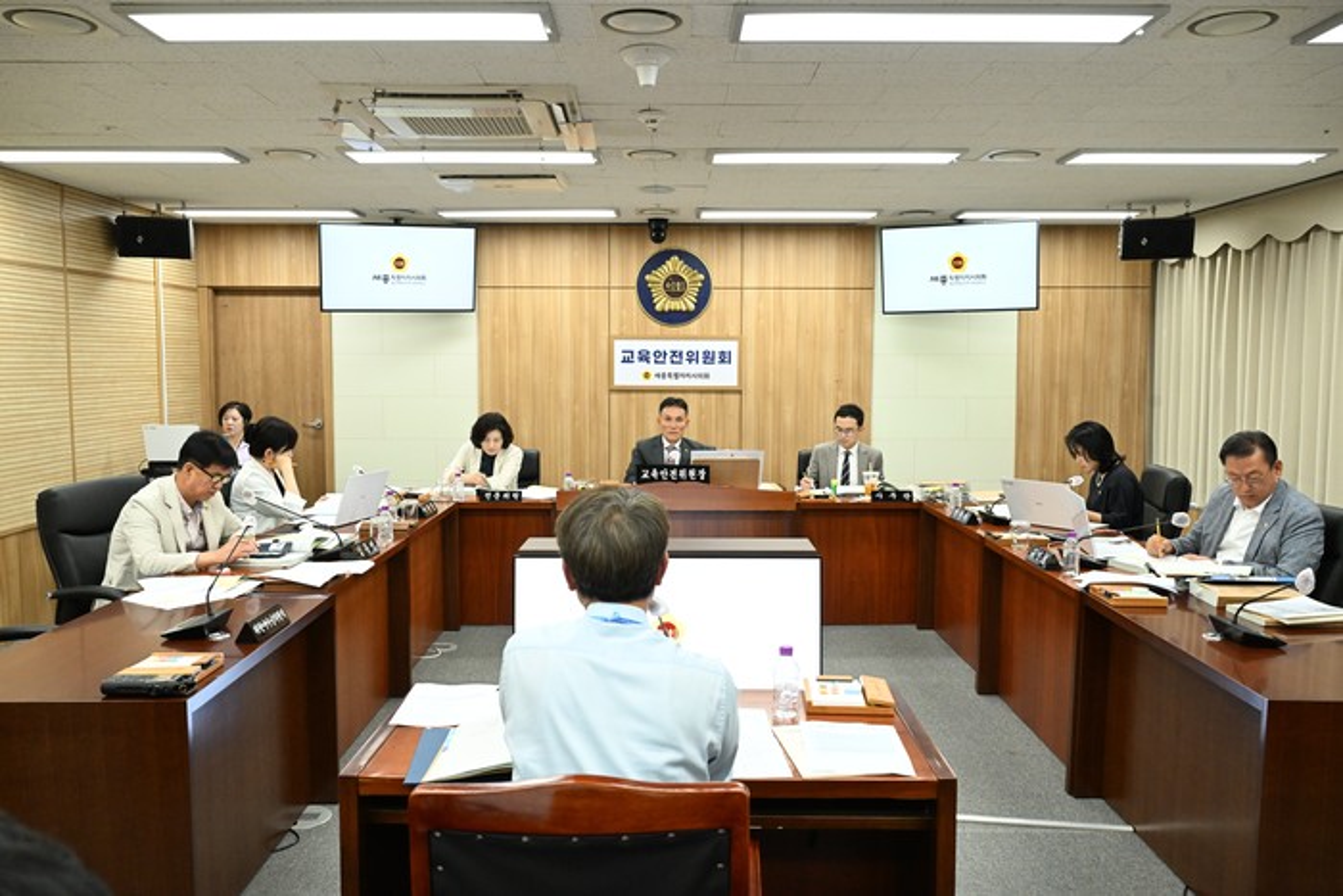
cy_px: 448
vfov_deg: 45.0
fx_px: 1082
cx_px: 672
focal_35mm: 29
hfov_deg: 63.6
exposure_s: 1/160
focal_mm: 29
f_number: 7.1
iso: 5000
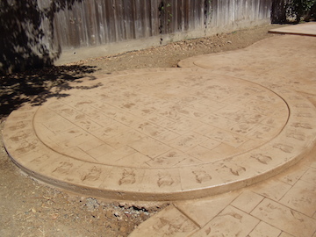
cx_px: 158
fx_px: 402
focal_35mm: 44
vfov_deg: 32.9
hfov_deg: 42.9
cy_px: 118
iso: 80
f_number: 7.1
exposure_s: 1/320
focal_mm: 6
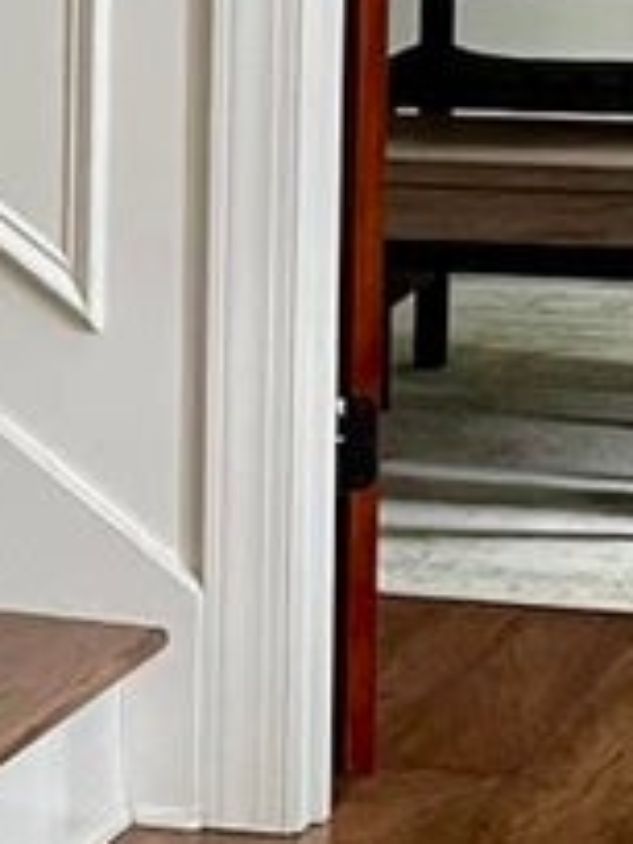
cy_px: 207
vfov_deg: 9.7
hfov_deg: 7.0
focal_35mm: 204
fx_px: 4974
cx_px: -724
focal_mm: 4.2
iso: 125
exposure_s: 1/60
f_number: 1.6
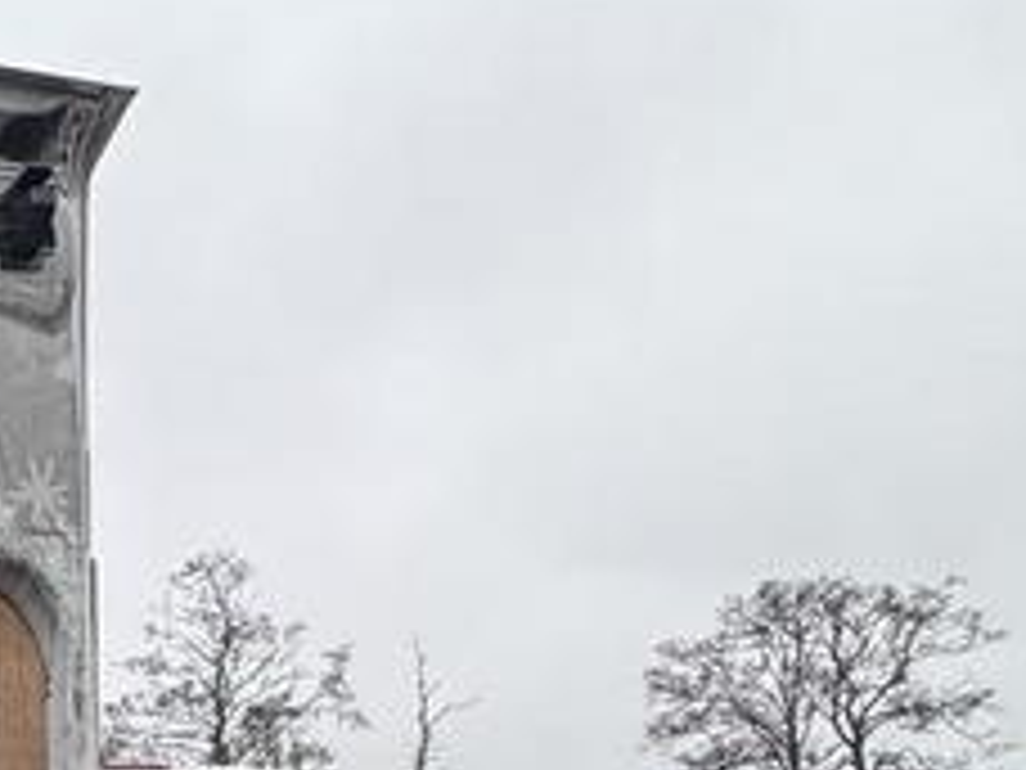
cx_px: -292
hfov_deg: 28.8
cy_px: 1171
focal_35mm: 55
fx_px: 1630
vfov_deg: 21.9
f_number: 2.2
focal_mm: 2.22
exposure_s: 1/99
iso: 80
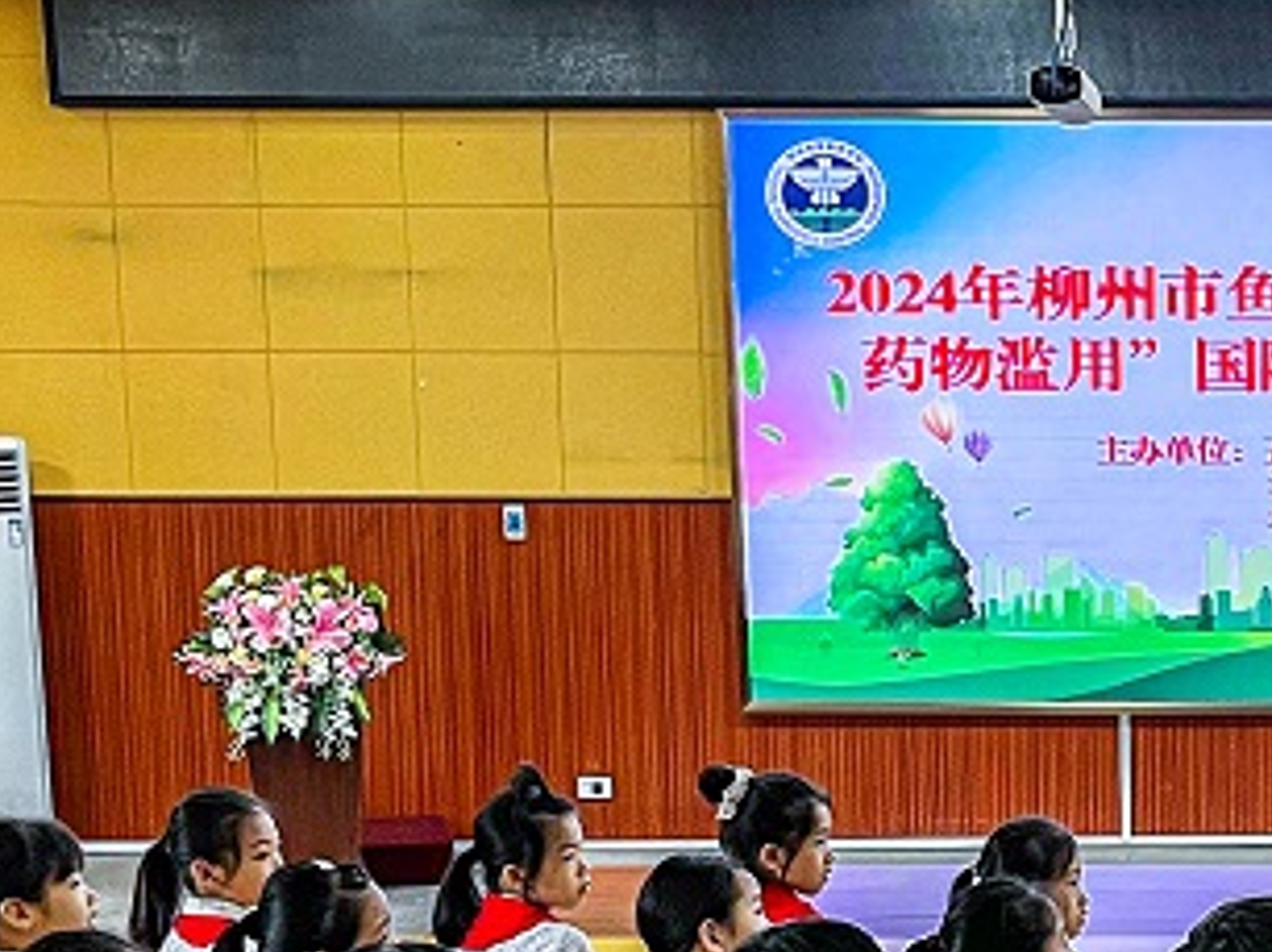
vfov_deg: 17.1
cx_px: 1447
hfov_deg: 21.7
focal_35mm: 85
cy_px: 844
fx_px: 3121
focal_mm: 5.1
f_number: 1.6
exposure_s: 1/60
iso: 160
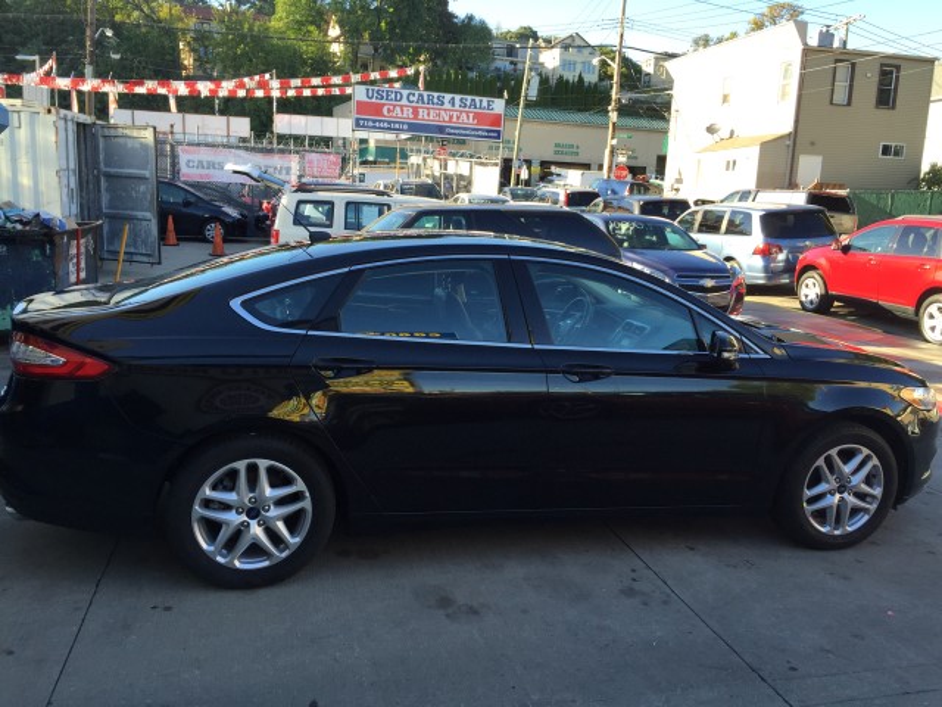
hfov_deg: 61.7
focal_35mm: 29
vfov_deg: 48.2
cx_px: 471
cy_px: 354
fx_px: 789
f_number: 2.2
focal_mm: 4.15
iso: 32
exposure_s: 1/316
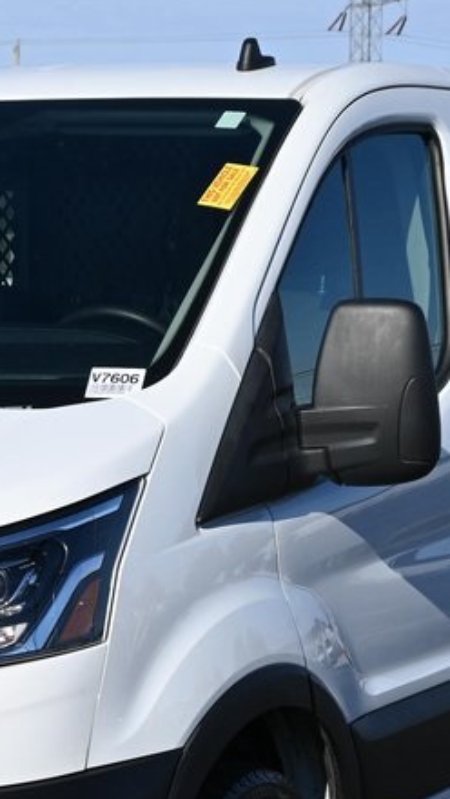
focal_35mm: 135
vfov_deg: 15.8
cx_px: 20
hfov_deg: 8.9
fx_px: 2864
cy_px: 593
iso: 100
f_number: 8
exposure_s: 1/500
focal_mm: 37
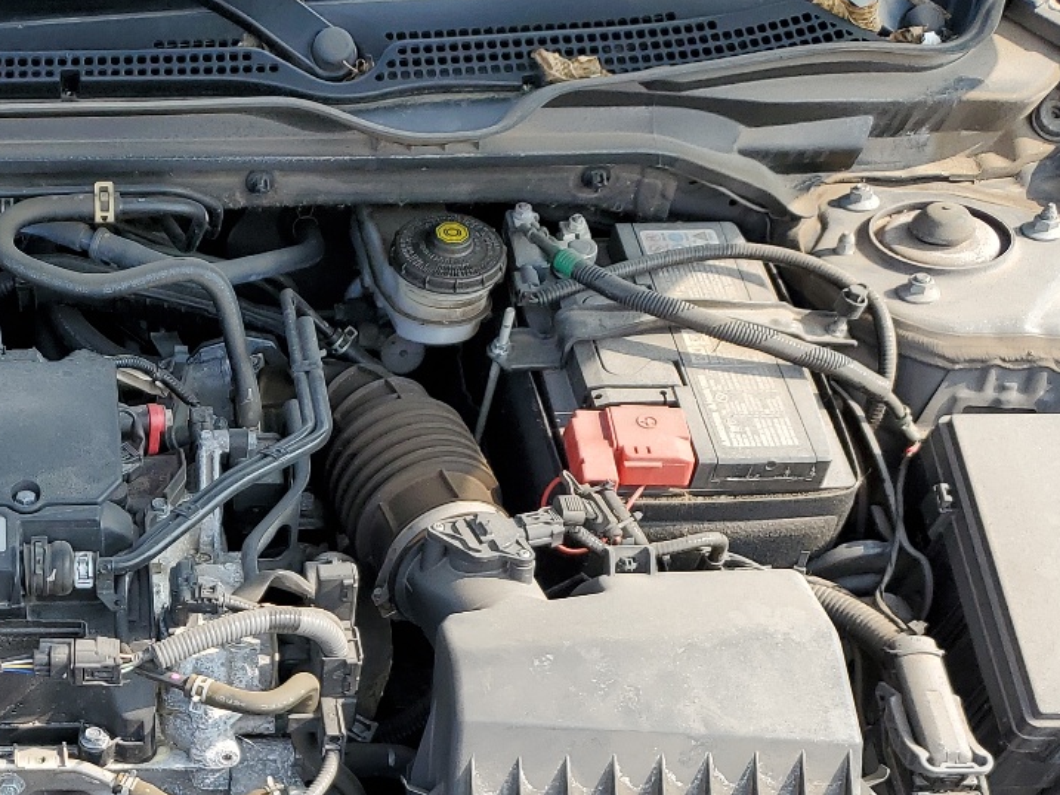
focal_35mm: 58
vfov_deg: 24.0
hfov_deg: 31.1
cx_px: 28
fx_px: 1776
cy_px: 810
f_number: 1.5
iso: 50
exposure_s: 1/769
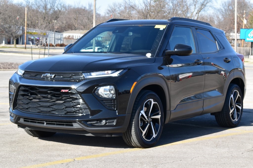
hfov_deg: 24.6
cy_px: 84
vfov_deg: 16.6
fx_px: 580
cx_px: 126
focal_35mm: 82
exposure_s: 1/250
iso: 400
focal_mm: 55
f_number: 10
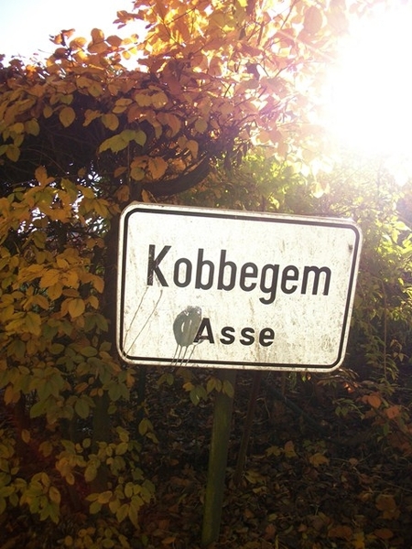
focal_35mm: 32
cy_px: 274
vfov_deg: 56.8
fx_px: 508
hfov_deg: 44.2
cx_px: 206
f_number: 2.9
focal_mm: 5.7
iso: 80
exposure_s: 1/320
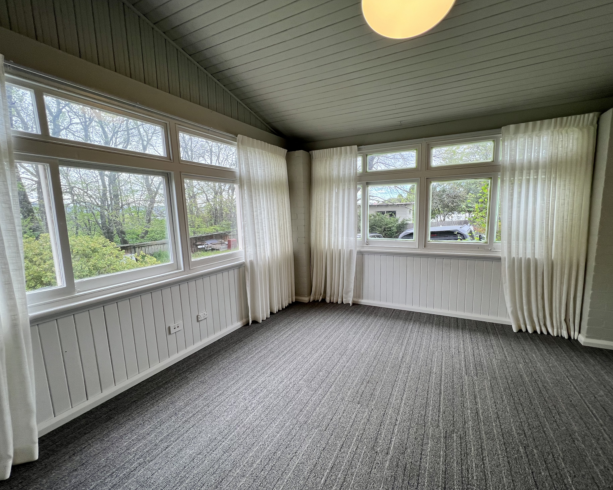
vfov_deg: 88.0
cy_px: 249
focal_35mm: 14
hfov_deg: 100.7
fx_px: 254
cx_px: 317
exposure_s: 1/158
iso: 32
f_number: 1.8
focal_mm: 1.57
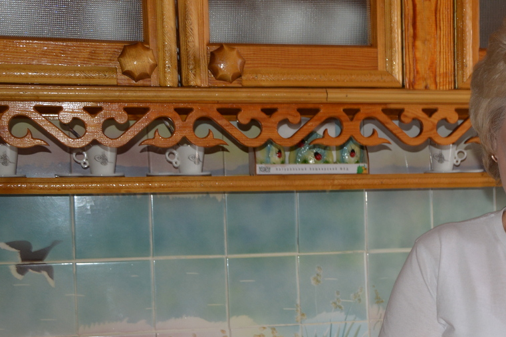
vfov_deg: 16.4
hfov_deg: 24.0
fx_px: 1152
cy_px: 300
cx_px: 469
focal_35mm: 82
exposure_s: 1/60
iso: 400
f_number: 4
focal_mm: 26
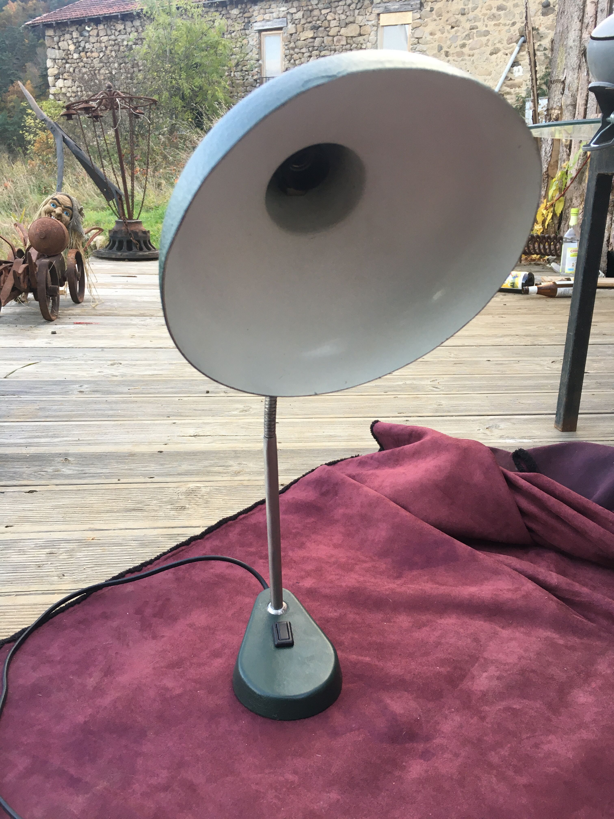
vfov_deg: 61.7
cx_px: 307
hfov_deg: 48.2
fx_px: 686
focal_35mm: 29
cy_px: 410
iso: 25
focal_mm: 4.15
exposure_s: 1/33
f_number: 2.2
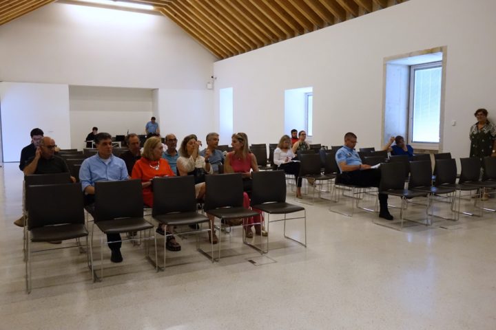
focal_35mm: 30
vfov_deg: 43.6
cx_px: 248
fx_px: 413
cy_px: 165
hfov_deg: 61.9
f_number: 2.8
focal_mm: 11.13
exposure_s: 1/160
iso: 2000
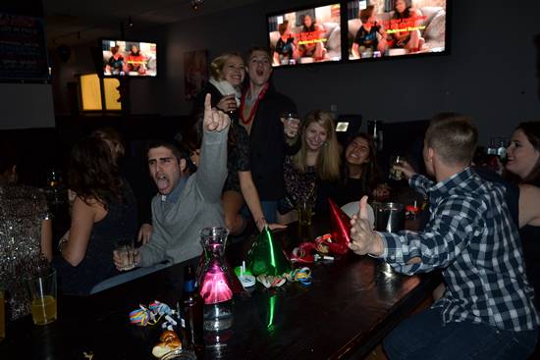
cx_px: 270
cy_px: 180
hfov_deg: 67.4
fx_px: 405
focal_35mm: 27
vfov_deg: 48.0
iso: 200
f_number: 3.5
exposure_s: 1/4
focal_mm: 18
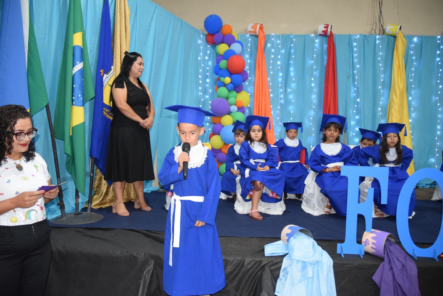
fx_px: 332
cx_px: 222
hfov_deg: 67.3
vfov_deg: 48.0
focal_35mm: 27
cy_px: 148
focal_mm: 18
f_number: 3.5
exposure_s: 1/60
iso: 2200
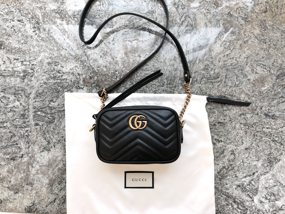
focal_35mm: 28
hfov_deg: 63.4
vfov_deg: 49.7
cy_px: 107
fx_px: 231
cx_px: 142
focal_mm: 4
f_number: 1.8
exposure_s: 1/15
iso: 64
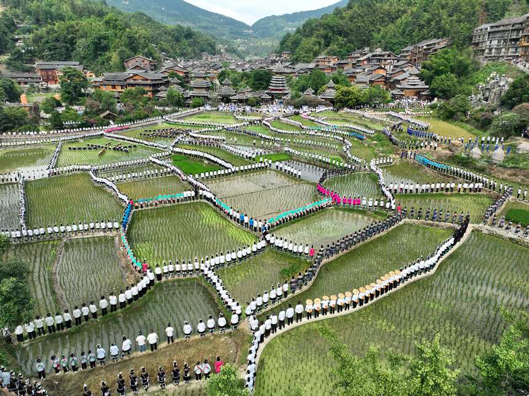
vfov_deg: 56.8
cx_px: 264
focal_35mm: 24
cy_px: 198
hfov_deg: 71.6
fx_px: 367
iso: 110
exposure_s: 1/800
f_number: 2.8
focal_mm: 12.29
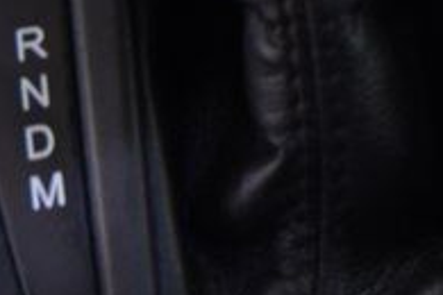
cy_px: -406
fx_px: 2584
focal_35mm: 210
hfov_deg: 9.2
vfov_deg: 6.3
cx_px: 886
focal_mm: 40
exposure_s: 1/15
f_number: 4
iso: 2000
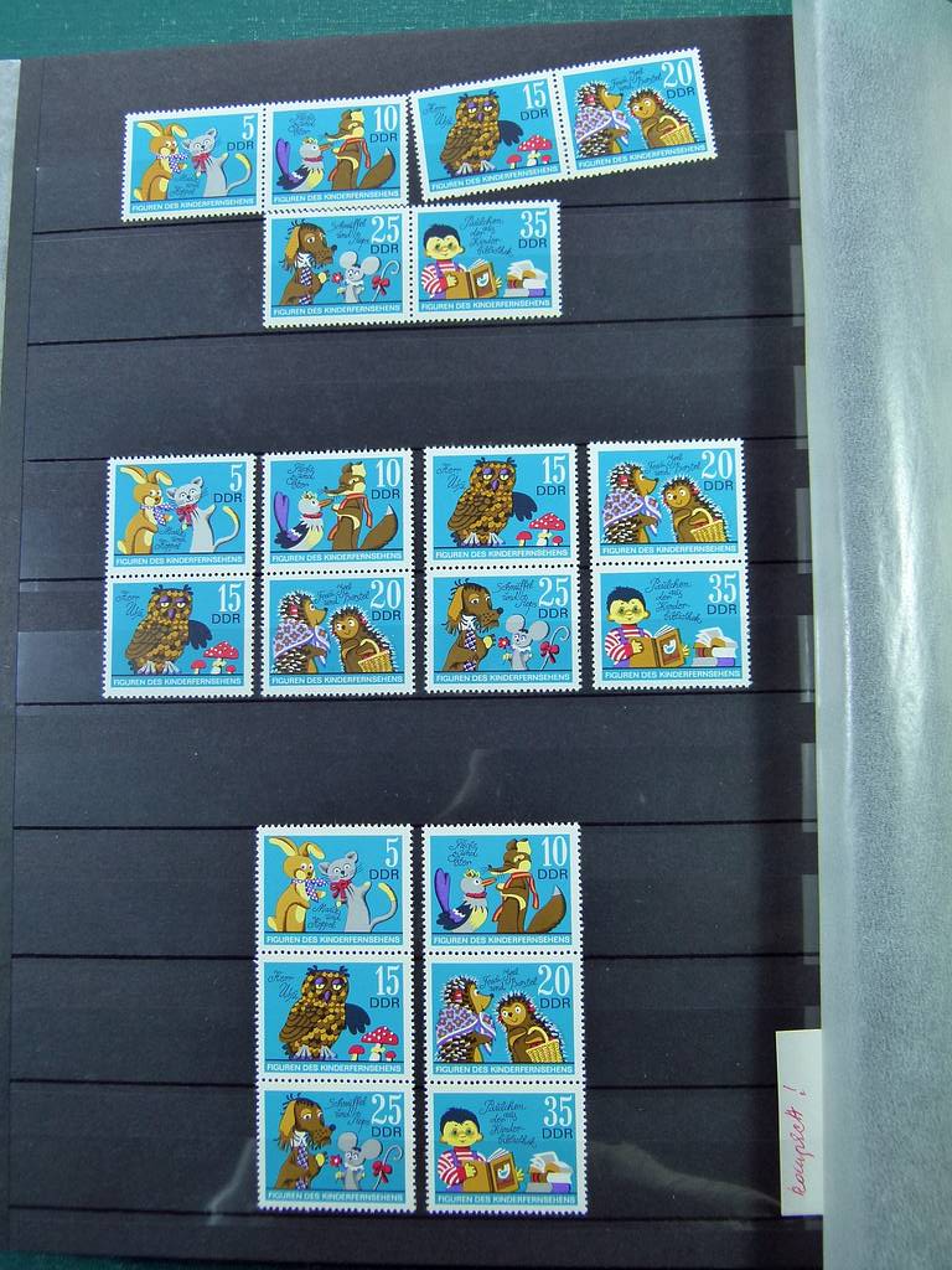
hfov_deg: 41.8
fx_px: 1247
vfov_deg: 54.0
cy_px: 635
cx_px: 476
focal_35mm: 34
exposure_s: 1/60
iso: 160
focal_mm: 6.2
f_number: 3
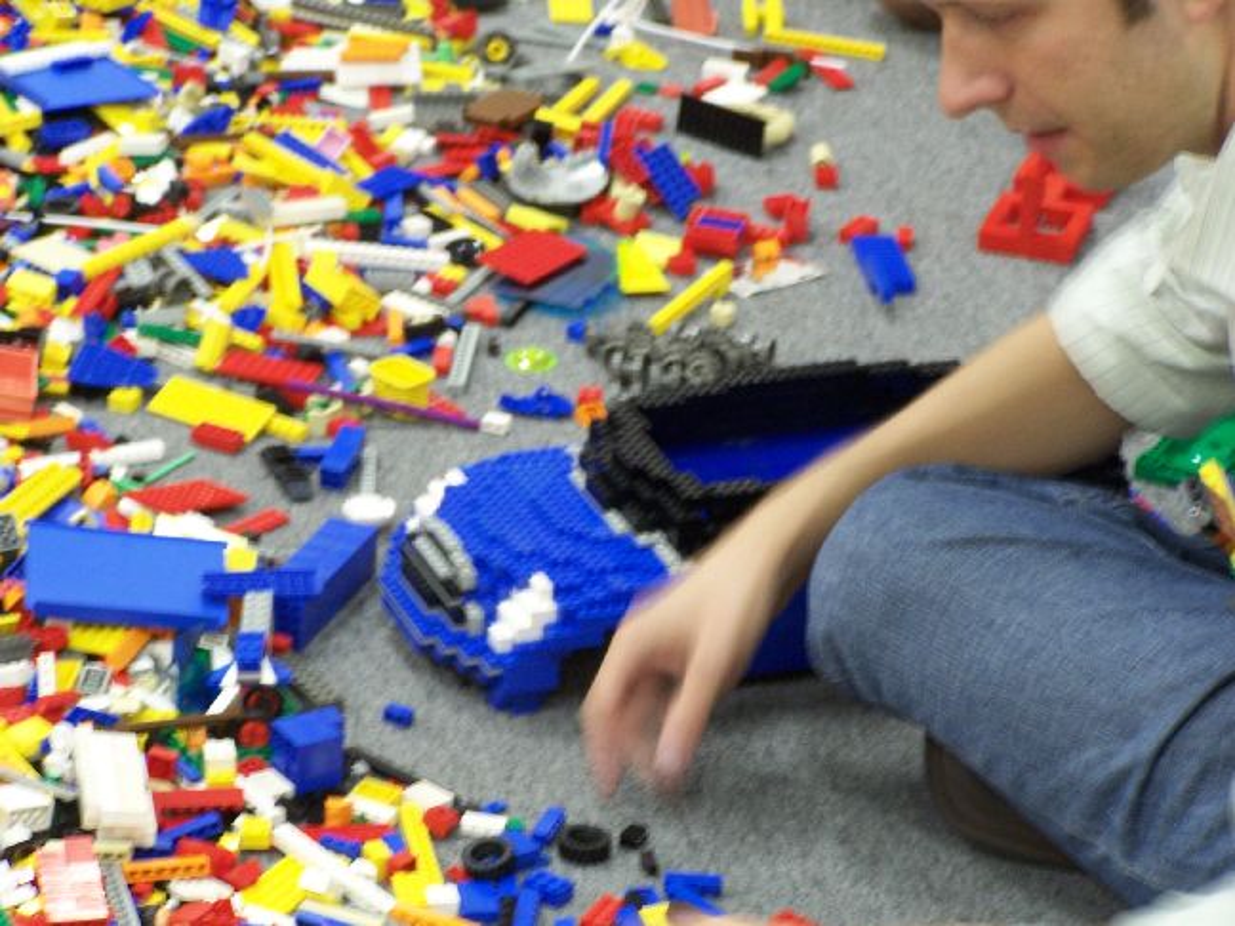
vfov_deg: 10.7
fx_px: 4959
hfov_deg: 14.2
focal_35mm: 139
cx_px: 618
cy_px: 463
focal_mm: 23.1
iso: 140
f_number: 3.2
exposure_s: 1/8
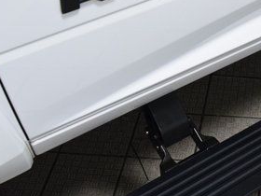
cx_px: 291
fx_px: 596
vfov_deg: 18.6
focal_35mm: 79
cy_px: 61
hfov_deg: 23.2
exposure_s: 1/60
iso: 1600
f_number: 5.6
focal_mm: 24
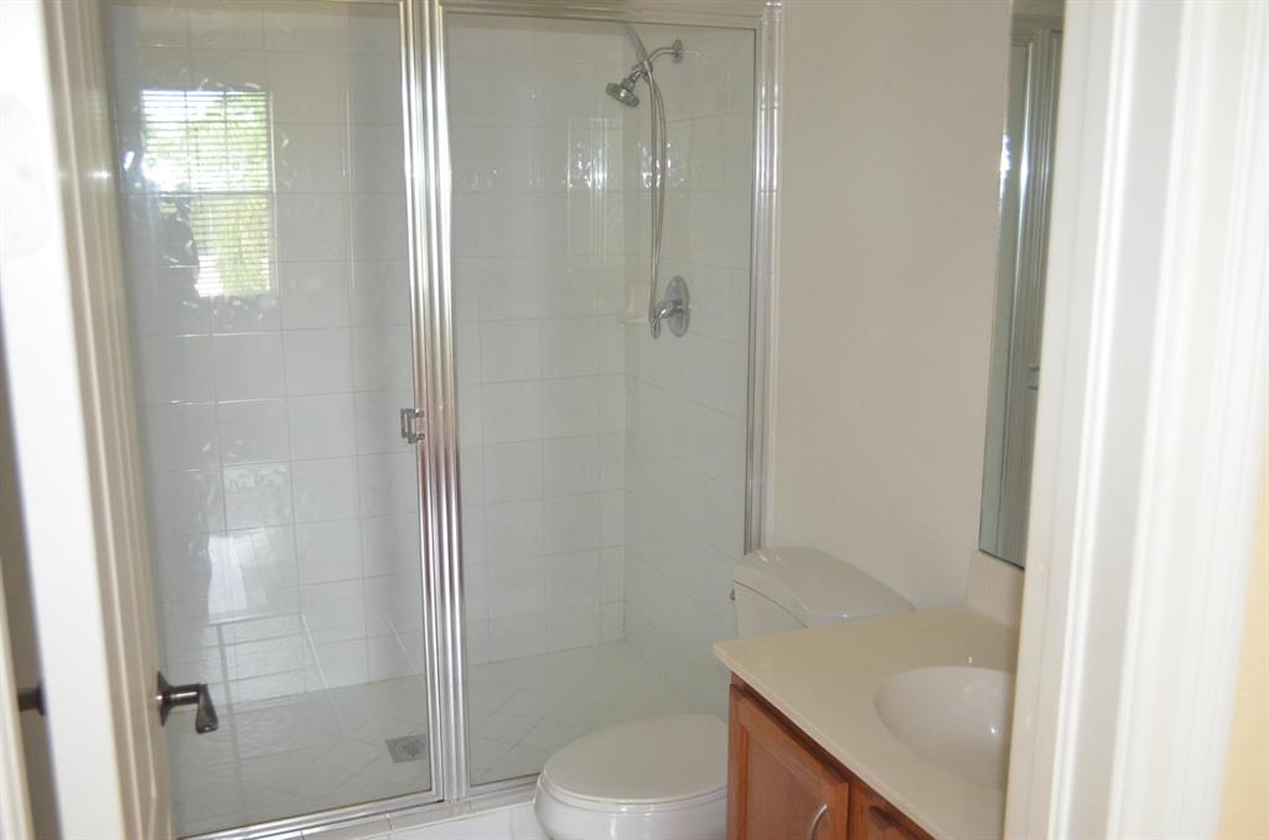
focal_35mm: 33
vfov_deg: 39.8
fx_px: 1161
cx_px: 634
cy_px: 420
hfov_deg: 57.3
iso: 2200
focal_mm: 22
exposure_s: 1/60
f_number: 3.8
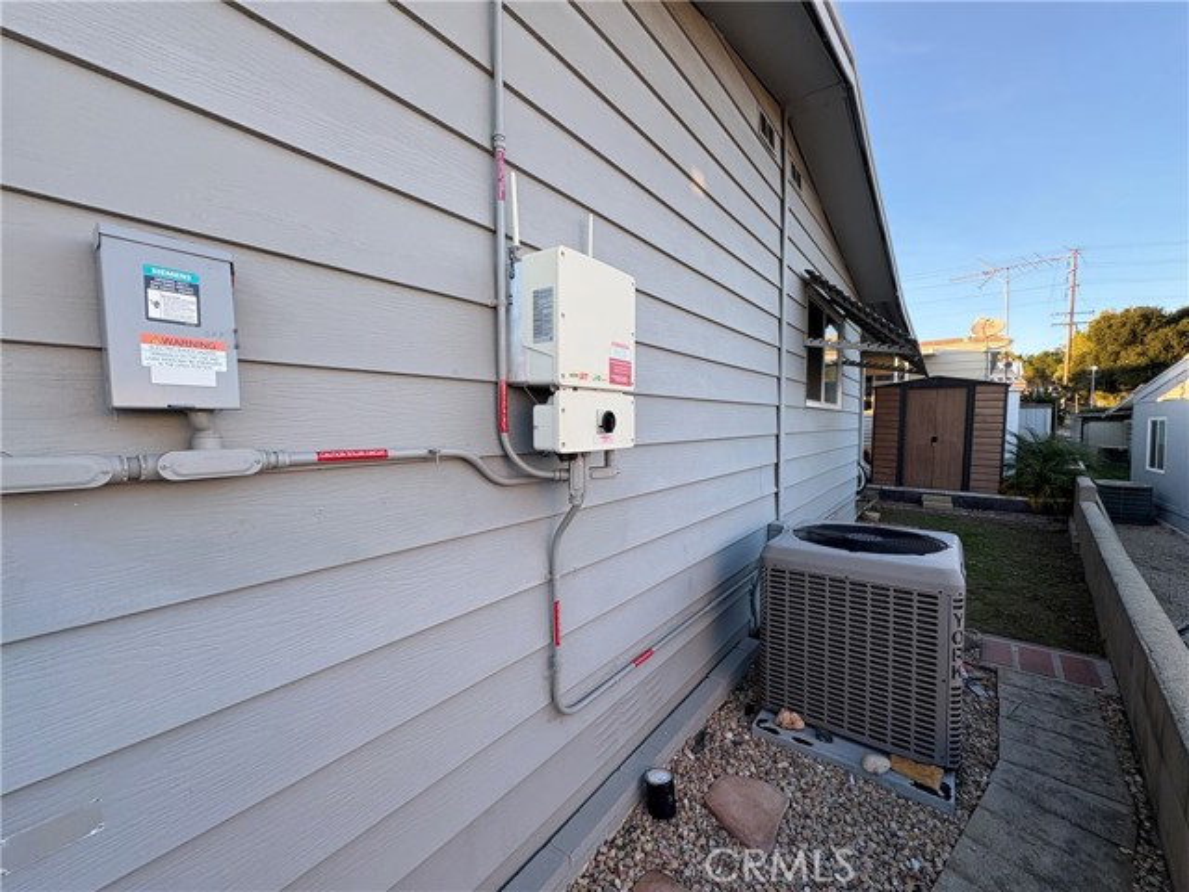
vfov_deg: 85.7
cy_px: 446
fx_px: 481
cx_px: 594
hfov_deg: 102.1
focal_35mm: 14
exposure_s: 1/146
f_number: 2.2
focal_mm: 2.22
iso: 40
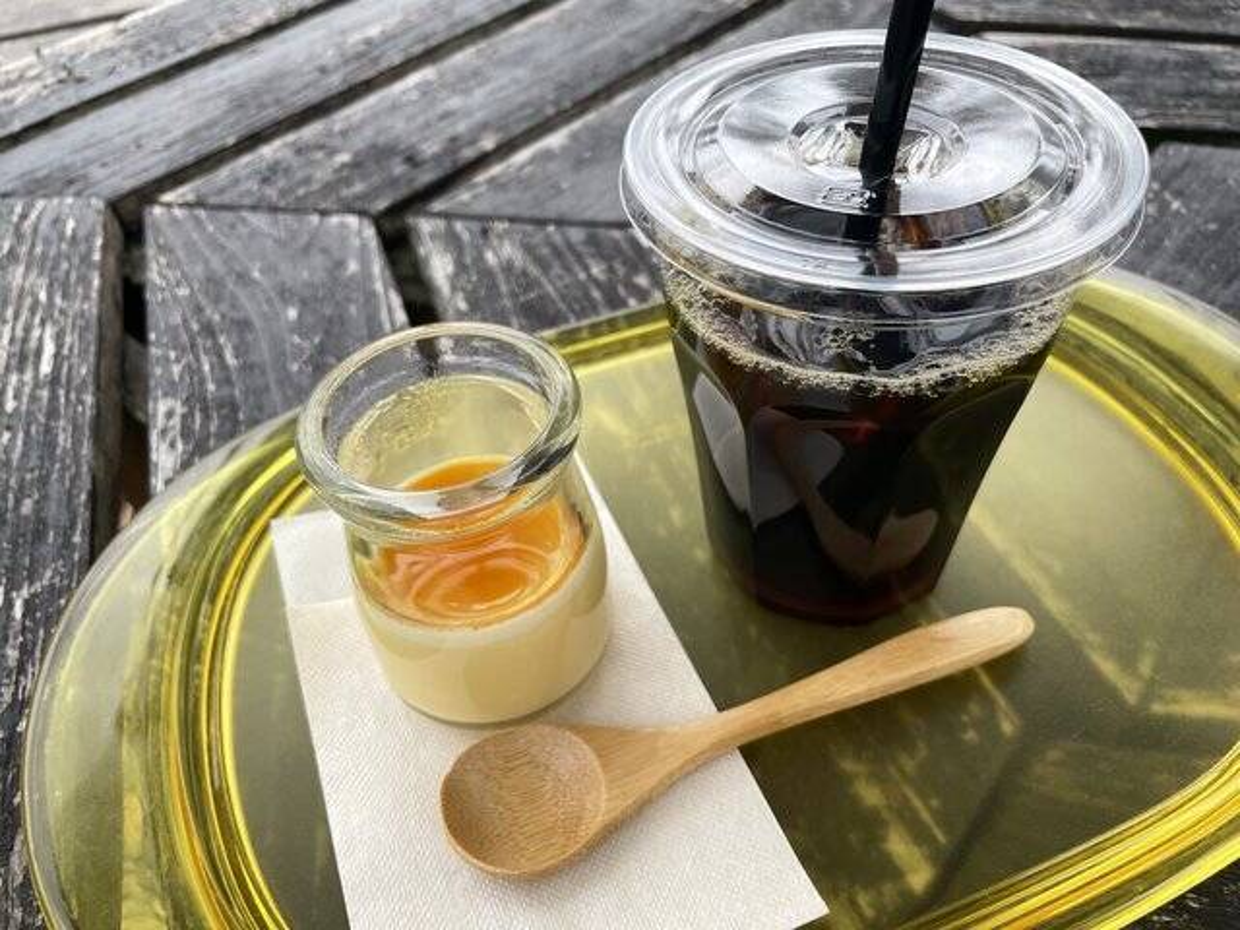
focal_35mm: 26
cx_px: 620
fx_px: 931
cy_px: 465
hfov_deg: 67.3
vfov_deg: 53.1
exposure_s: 1/1221
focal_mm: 4.2
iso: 32
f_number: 1.6
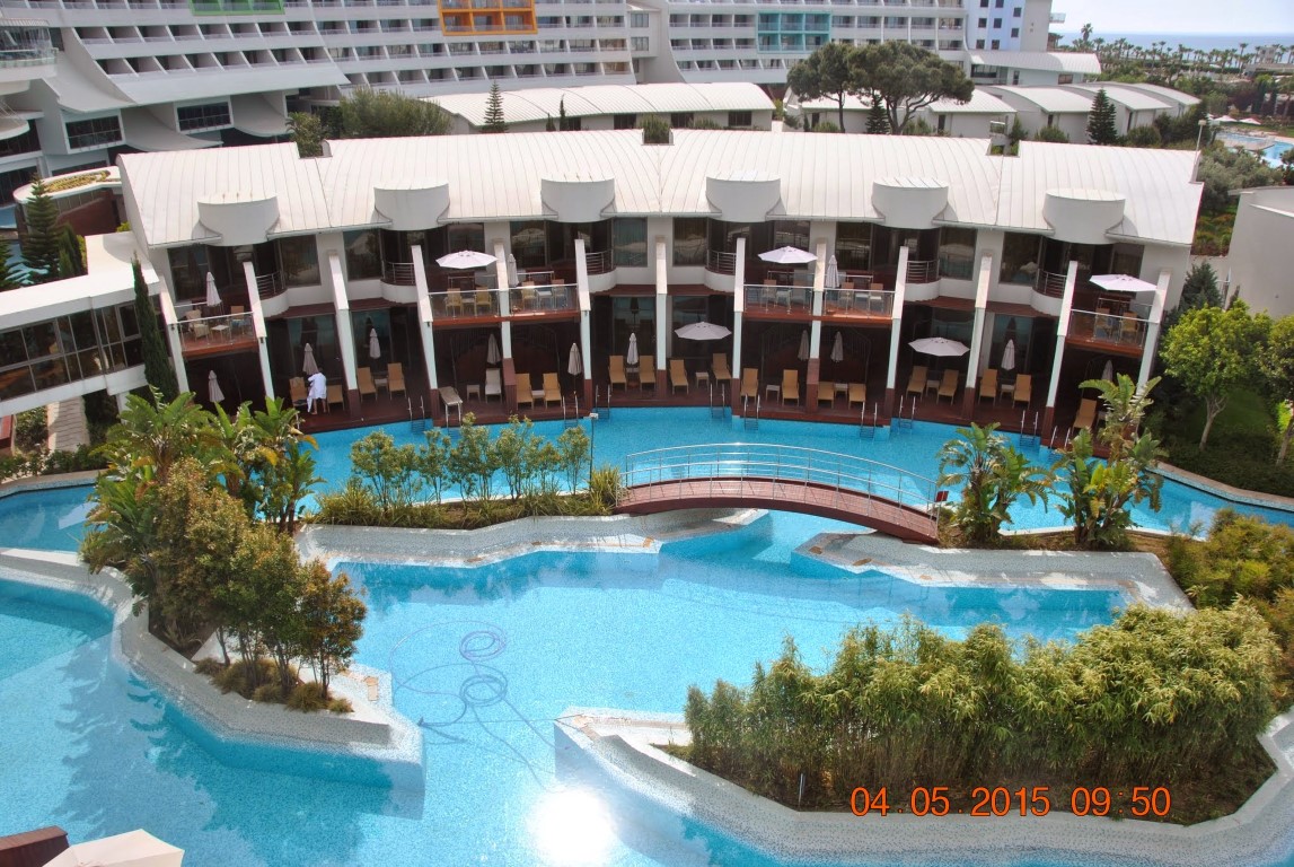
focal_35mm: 27
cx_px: 647
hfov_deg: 67.3
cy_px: 434
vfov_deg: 48.1
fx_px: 972
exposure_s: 1/250
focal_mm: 18
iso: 100
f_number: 8
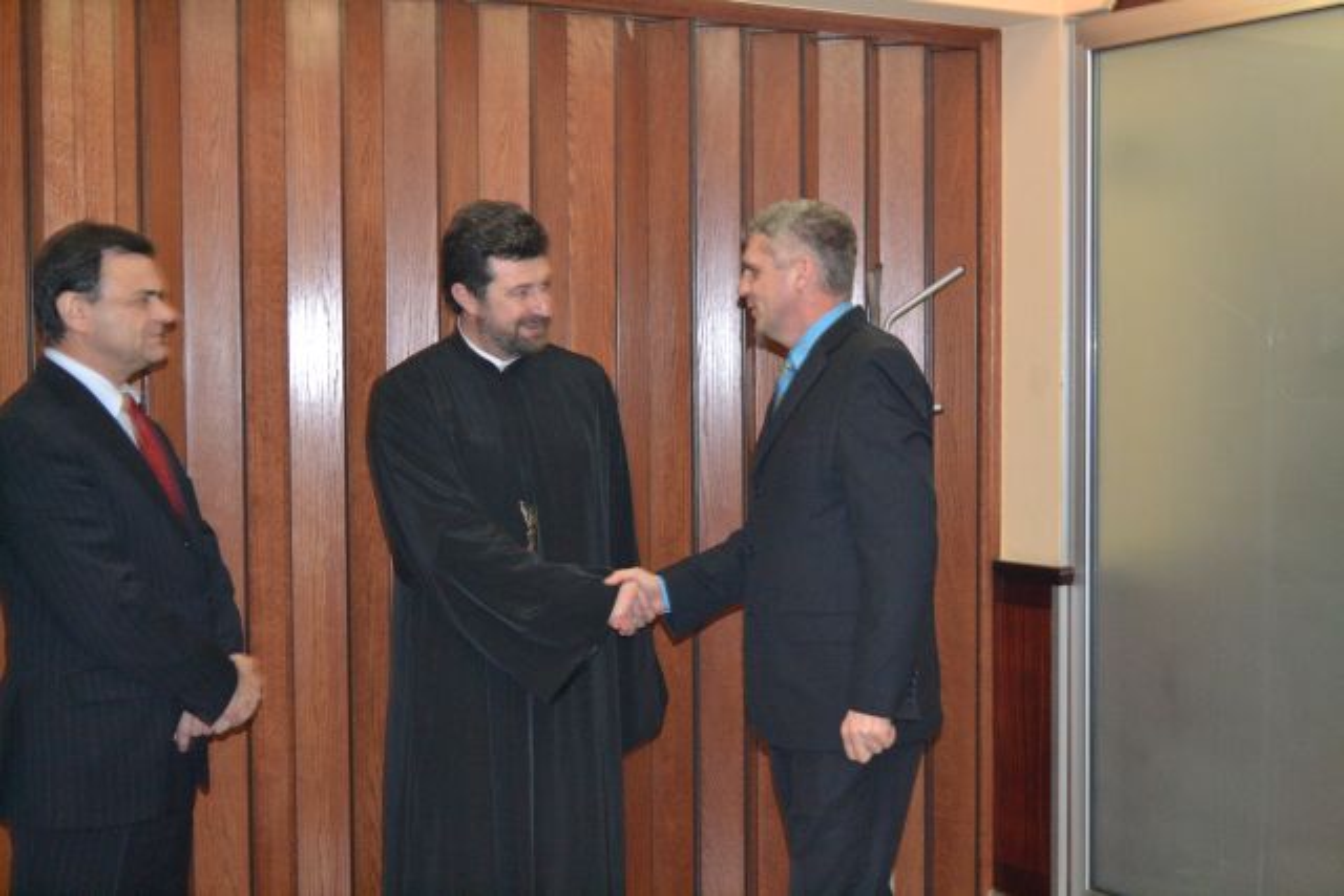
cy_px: 448
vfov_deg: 25.8
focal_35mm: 52
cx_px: 672
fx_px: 1960
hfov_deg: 37.8
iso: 3200
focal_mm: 35
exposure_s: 1/60
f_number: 5
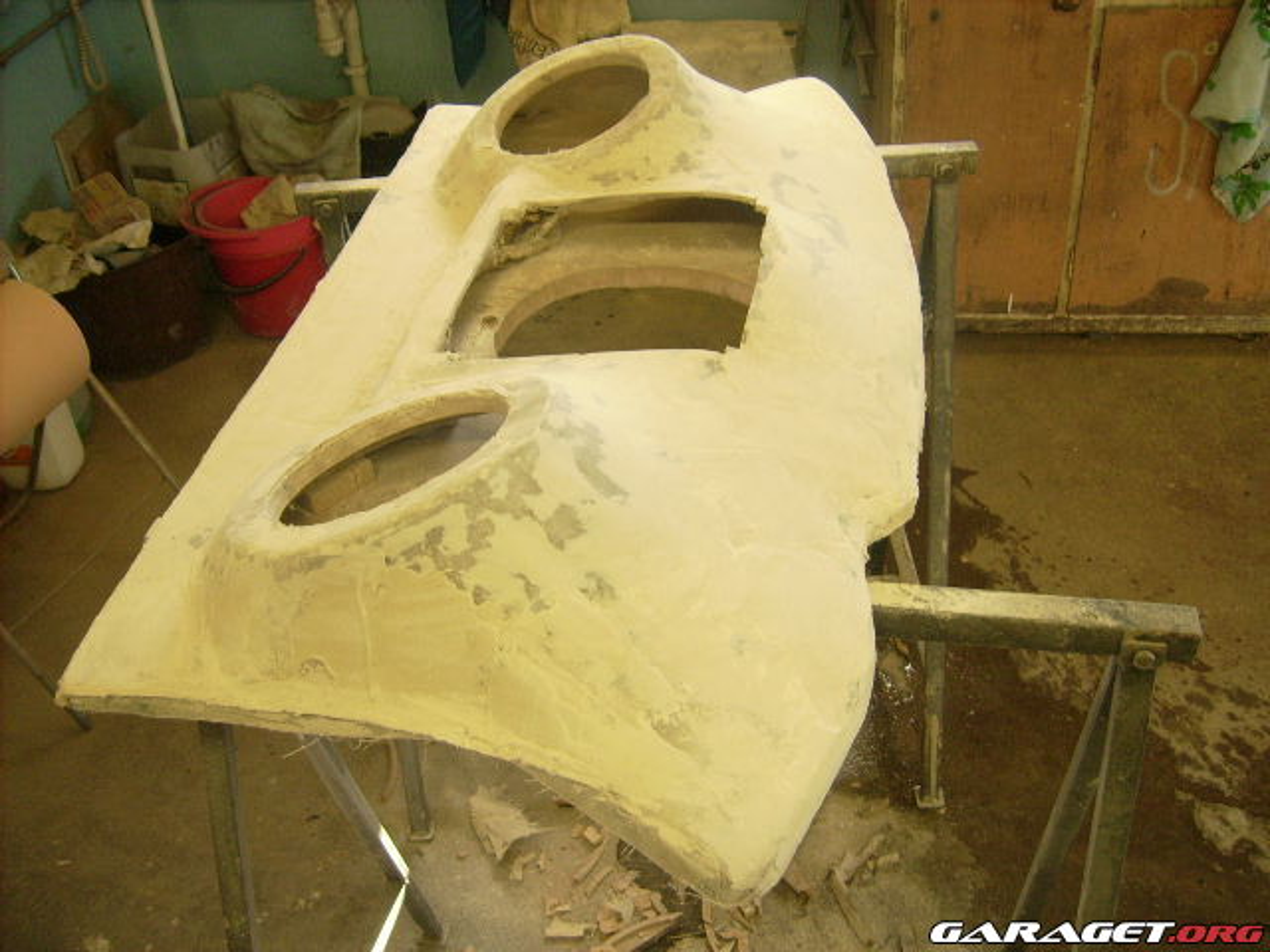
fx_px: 1284
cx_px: 635
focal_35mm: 35
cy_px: 476
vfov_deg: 40.7
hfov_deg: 52.6
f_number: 2.8
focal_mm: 5.95
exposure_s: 1/60
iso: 100
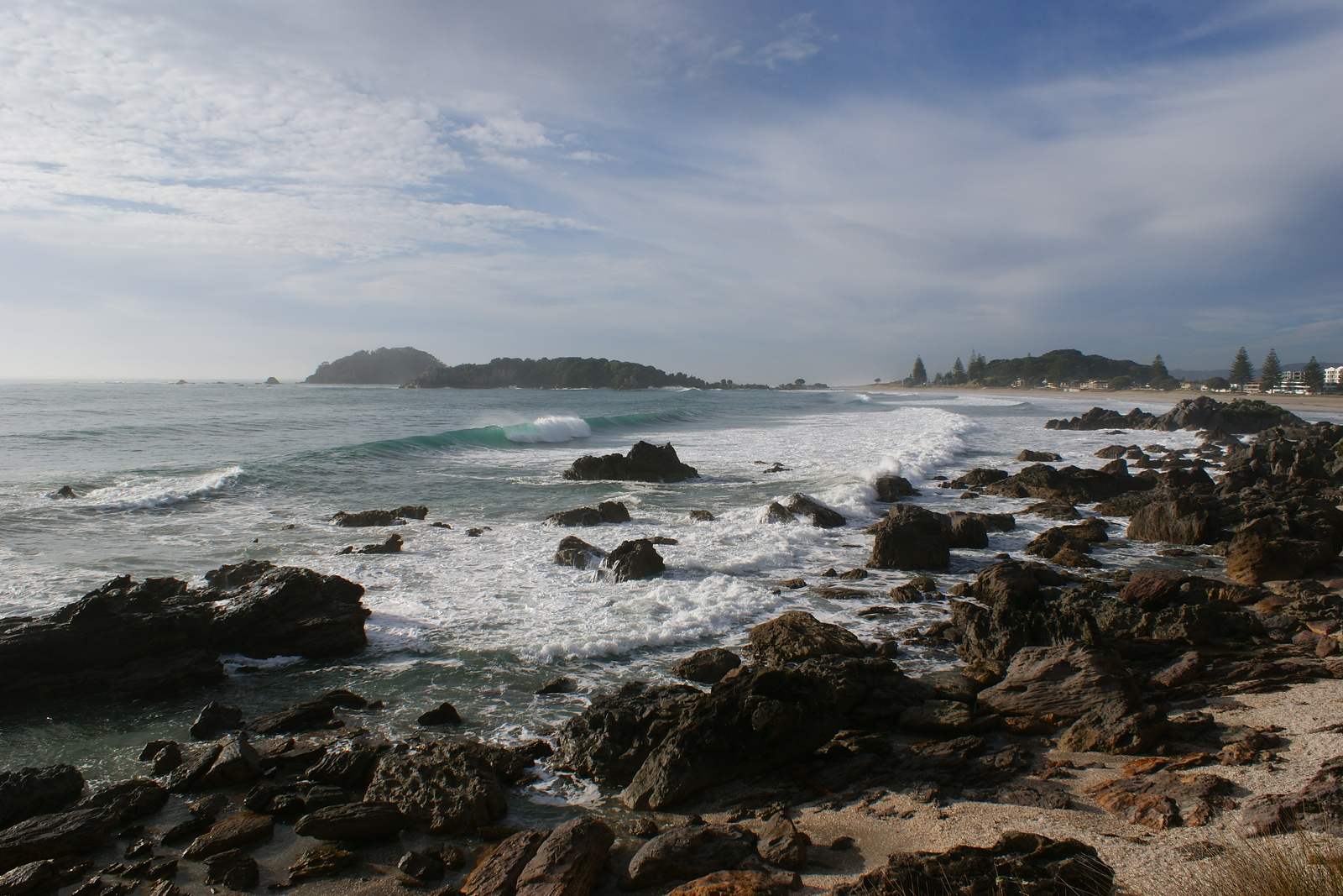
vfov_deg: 47.9
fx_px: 1007
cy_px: 448
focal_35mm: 27
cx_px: 672
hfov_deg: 67.4
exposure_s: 1/320
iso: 100
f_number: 10
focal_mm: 18
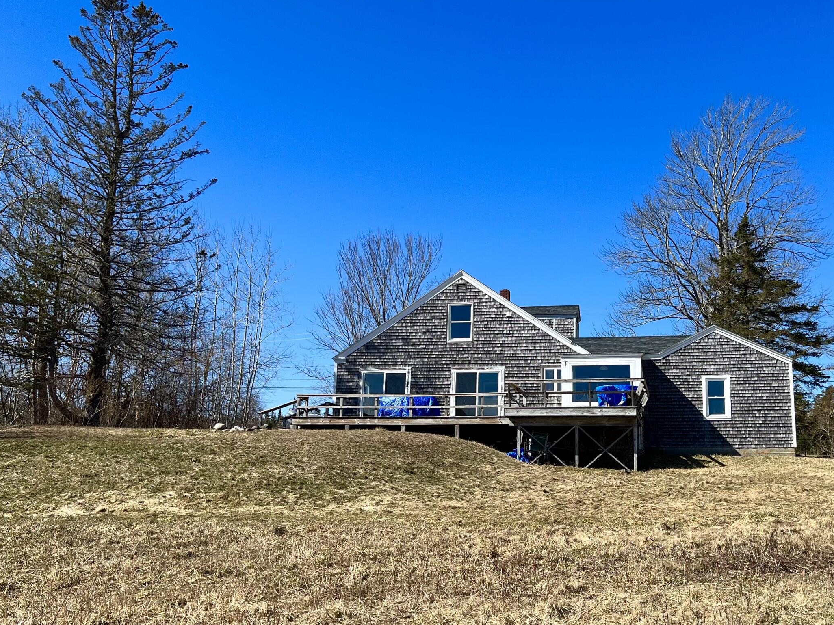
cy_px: 342
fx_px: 915
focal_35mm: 38
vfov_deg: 37.7
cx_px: 490
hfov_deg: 48.8
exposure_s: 1/3831
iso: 50
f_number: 1.5
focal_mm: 5.7
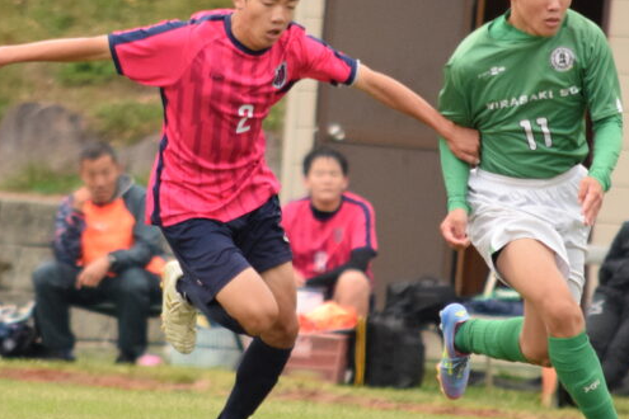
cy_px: 131
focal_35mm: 1182
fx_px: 20651
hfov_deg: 1.7
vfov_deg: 1.2
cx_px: 244
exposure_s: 1/2000
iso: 2000
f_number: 5.6
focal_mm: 300
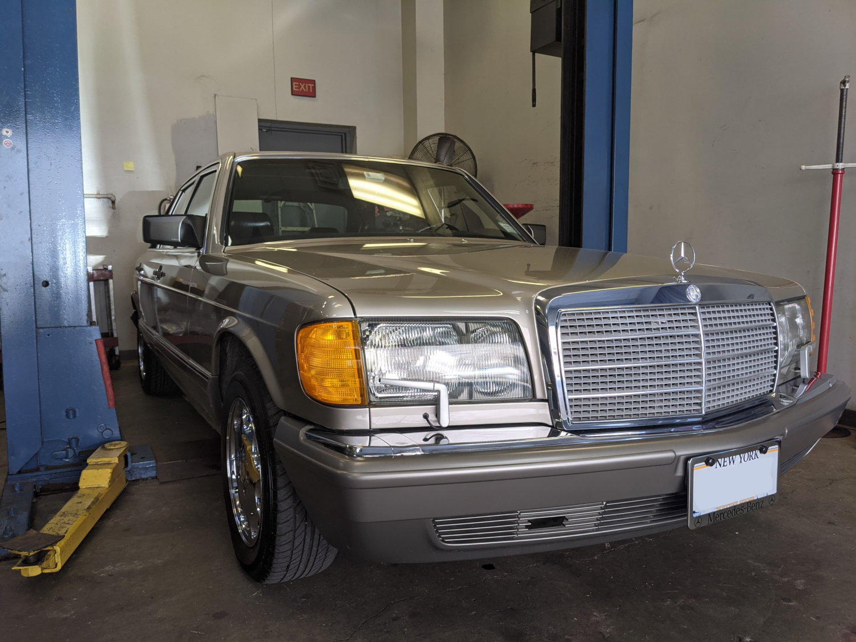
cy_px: 321
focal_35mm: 27
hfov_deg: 65.3
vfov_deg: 51.4
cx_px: 428
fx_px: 668
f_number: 1.73
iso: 88
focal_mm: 4.38
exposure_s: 1/86
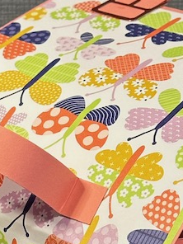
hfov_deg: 8.9
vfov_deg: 11.6
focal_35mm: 166
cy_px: 300
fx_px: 1170
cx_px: 82
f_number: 1.78
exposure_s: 1/60
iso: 200
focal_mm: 6.86
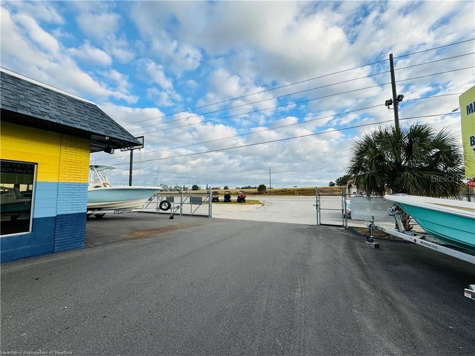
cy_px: 178
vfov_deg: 85.7
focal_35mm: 14
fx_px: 192
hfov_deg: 102.1
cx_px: 238
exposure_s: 1/993
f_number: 2.2
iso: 50
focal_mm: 2.22
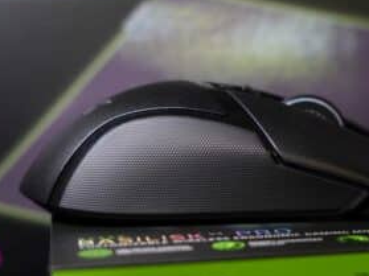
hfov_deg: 20.0
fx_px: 1044
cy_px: 158
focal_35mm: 98
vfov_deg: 15.1
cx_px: 225
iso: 1250
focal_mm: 73
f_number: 5.6
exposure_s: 1/80
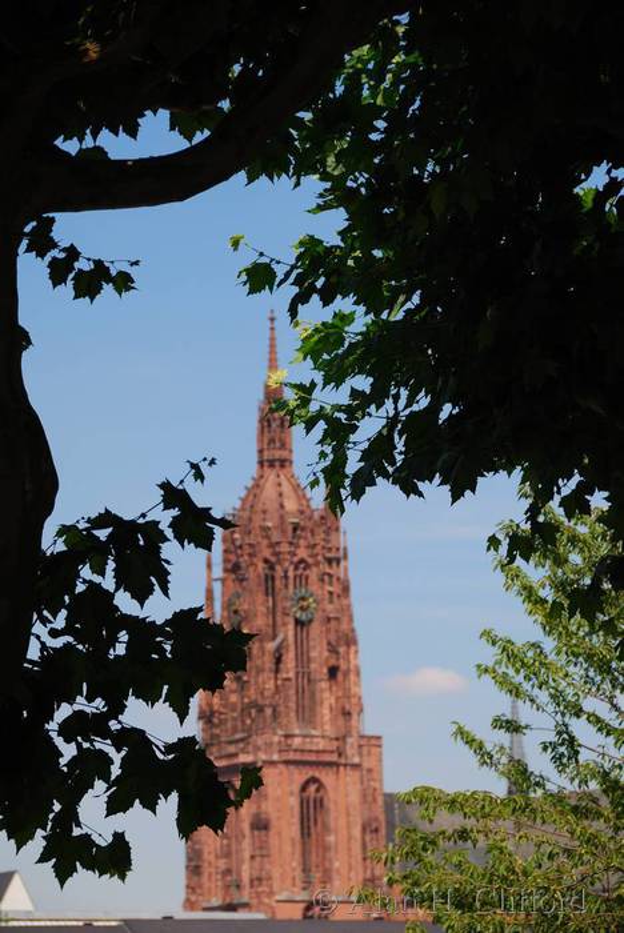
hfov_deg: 10.2
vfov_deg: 15.2
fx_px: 3503
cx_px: 312
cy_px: 466
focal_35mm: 135
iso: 100
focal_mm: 90
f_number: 5.6
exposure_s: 1/500
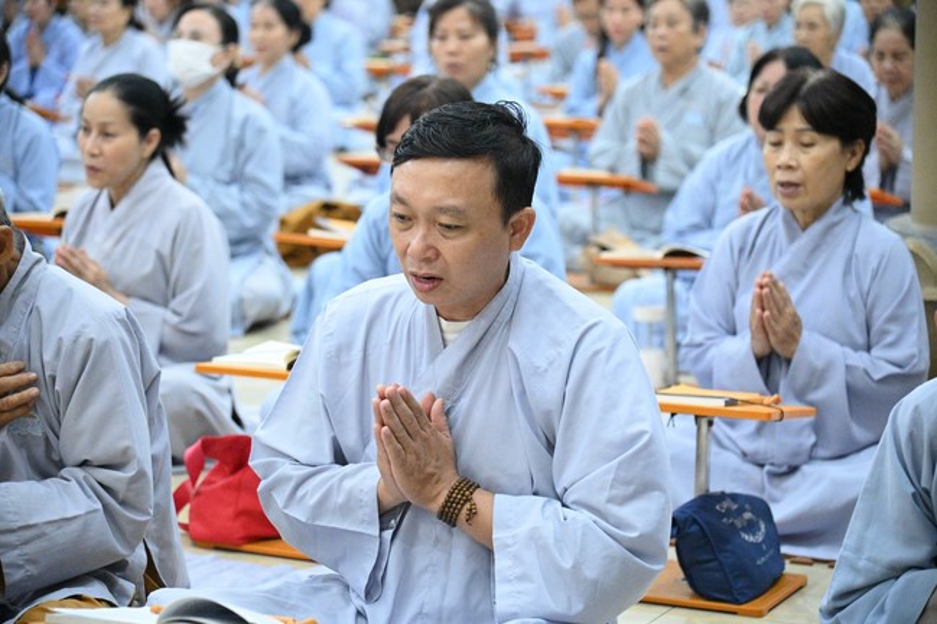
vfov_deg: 13.9
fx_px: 2549
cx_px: 468
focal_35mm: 98
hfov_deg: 20.8
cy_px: 312
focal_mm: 98
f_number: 4.5
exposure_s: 1/250
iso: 20000
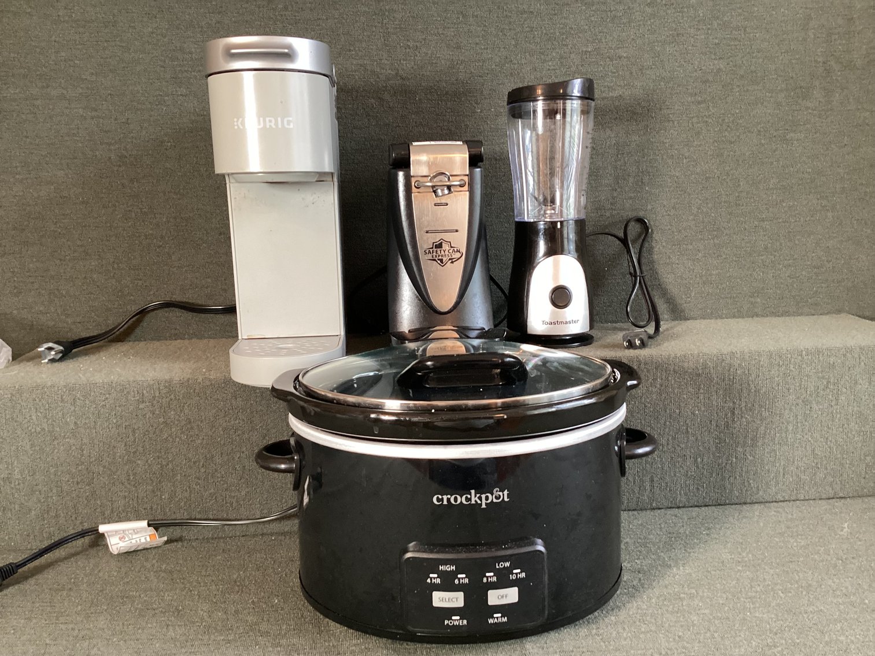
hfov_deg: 58.3
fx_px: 784
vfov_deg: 45.4
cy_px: 328
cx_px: 438
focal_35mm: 31
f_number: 2.4
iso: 320
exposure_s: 1/40
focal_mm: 3.3
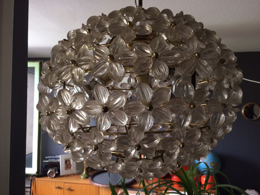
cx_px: 130
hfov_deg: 61.7
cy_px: 98
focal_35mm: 29
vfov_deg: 48.2
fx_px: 218
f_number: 2.2
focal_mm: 4.15
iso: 64
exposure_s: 1/33
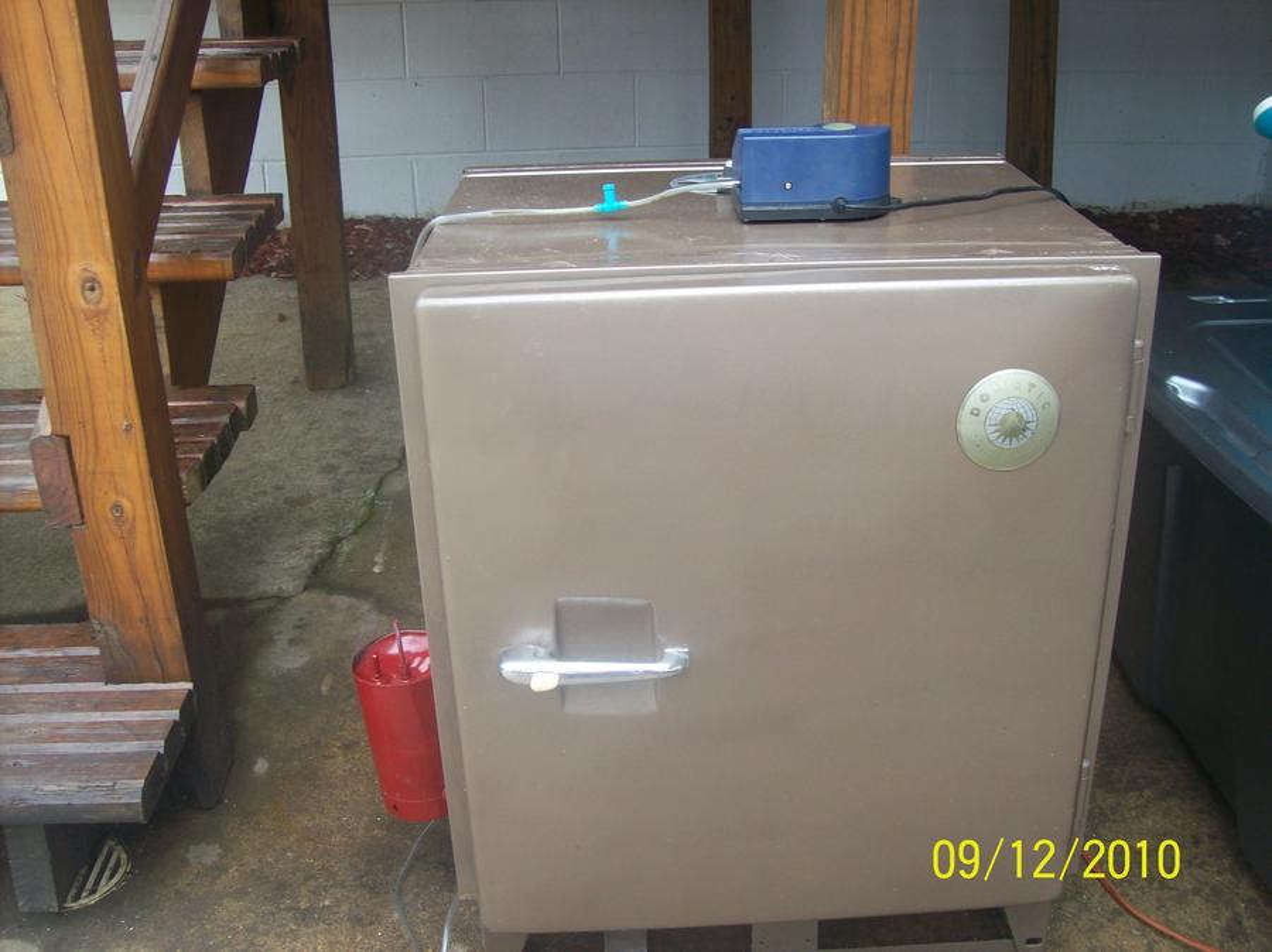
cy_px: 476
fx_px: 1322
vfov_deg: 39.6
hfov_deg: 51.4
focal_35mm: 36
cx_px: 636
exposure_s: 1/174
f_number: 2.7
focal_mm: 6
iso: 80
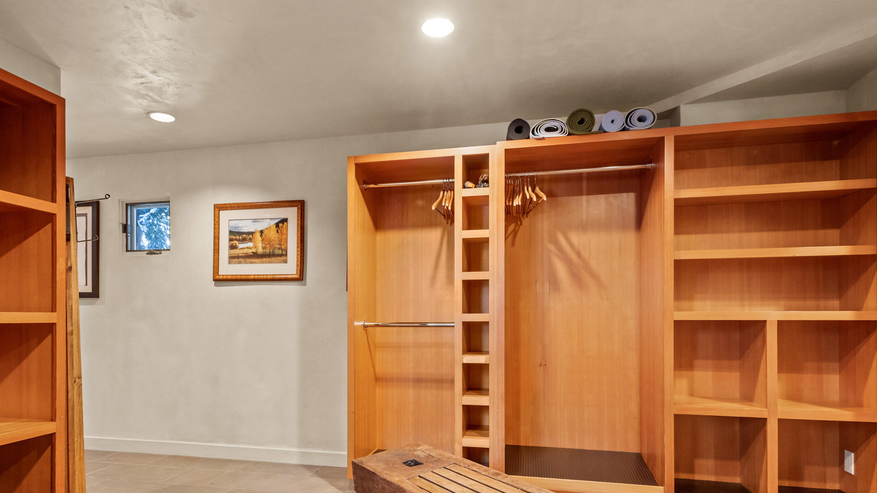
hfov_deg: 81.1
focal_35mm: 22
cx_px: 409
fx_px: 512
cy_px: 318
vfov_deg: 50.8
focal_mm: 17
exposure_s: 1/2
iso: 320
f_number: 7.1
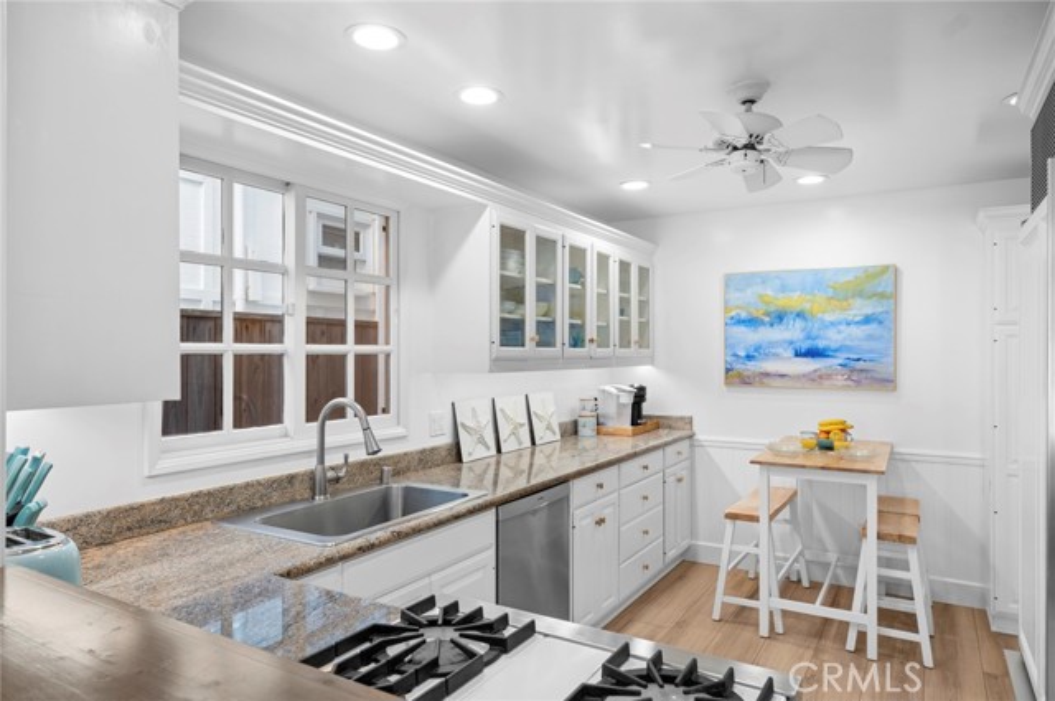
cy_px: 350
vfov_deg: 55.0
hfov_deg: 76.2
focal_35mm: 23
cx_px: 528
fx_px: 673
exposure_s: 1/5
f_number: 9
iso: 320
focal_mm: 23
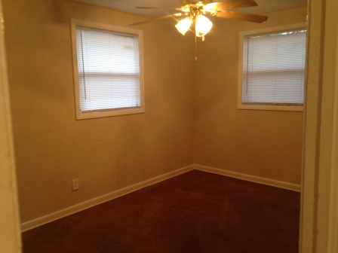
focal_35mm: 33
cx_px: 169
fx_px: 322
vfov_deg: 42.9
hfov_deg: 55.4
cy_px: 126
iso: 80
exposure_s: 1/20
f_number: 2.4
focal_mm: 4.12
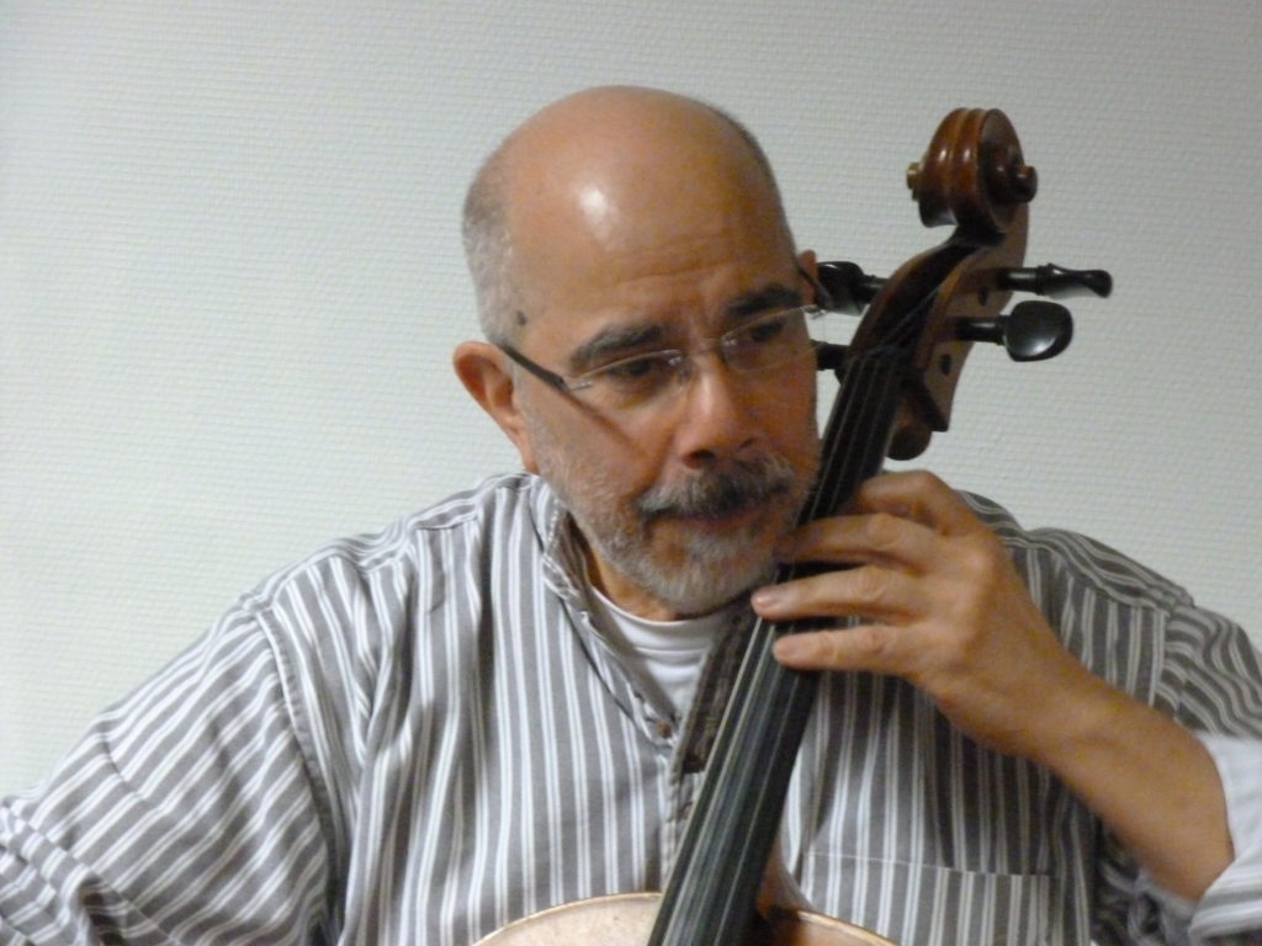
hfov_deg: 16.6
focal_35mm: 119
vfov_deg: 12.5
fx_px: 4338
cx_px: 631
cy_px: 473
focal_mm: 19.5
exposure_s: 1/15
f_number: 4.4
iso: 1000
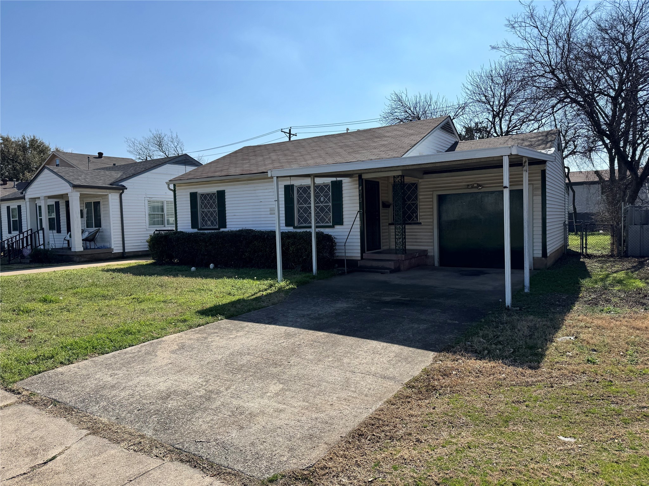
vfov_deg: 56.8
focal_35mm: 24
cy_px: 243
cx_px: 324
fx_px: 450
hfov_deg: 71.6
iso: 80
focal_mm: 6.76
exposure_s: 1/5814
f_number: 1.78
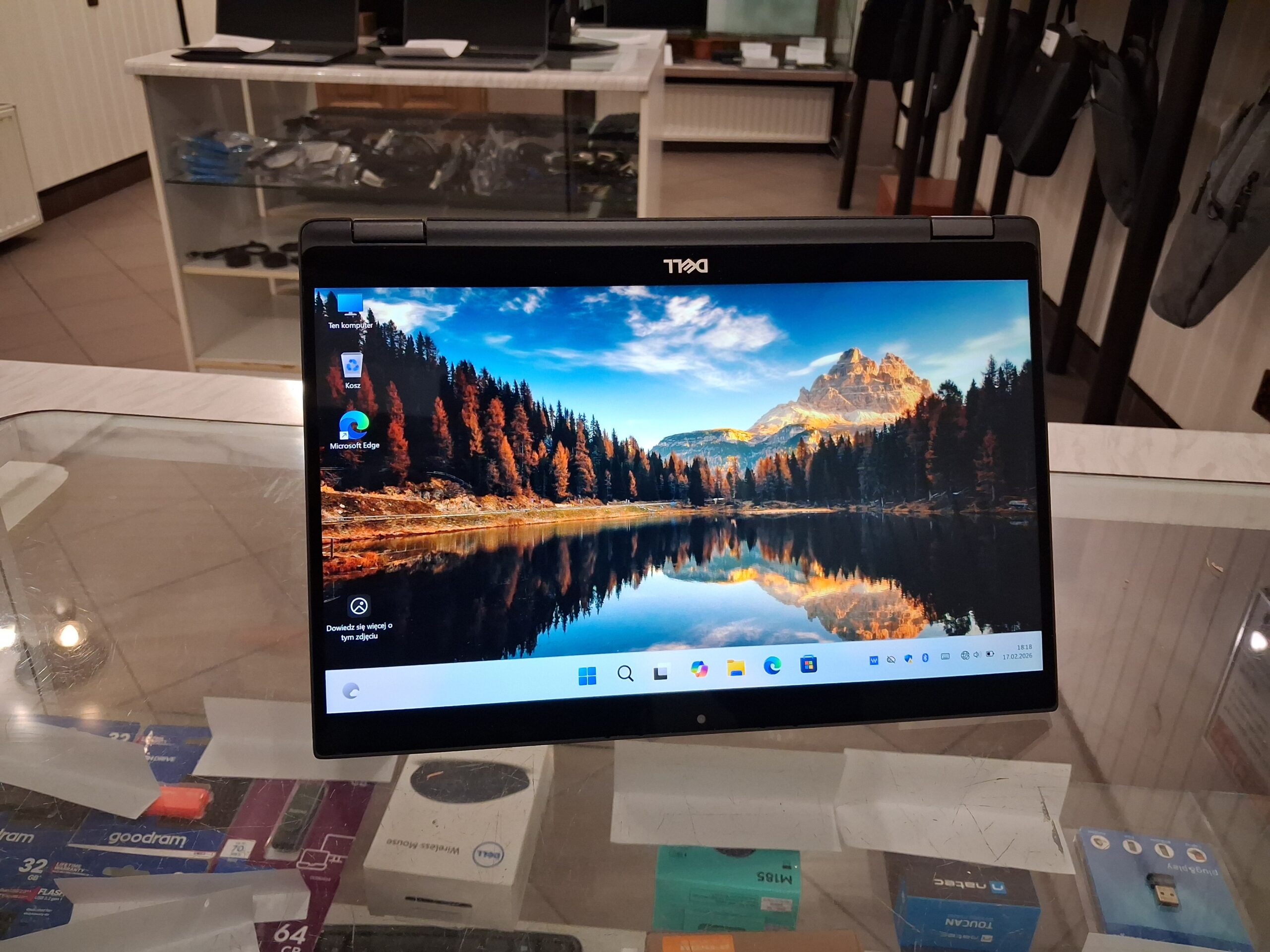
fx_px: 991
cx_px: 635
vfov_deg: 51.4
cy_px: 476
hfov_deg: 65.3
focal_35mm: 27
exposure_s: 1/100
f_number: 1.8
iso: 400
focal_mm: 4
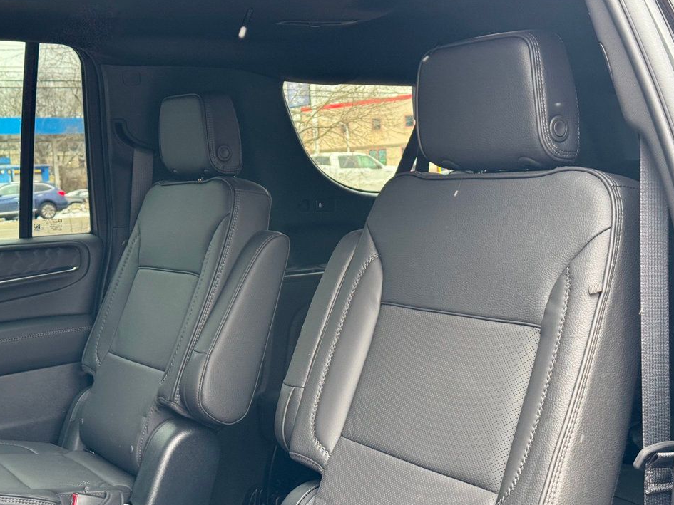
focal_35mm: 52
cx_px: 312
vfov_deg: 28.0
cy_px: 259
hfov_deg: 36.8
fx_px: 1013
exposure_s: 1/60
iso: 200
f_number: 1.78
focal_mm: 6.76
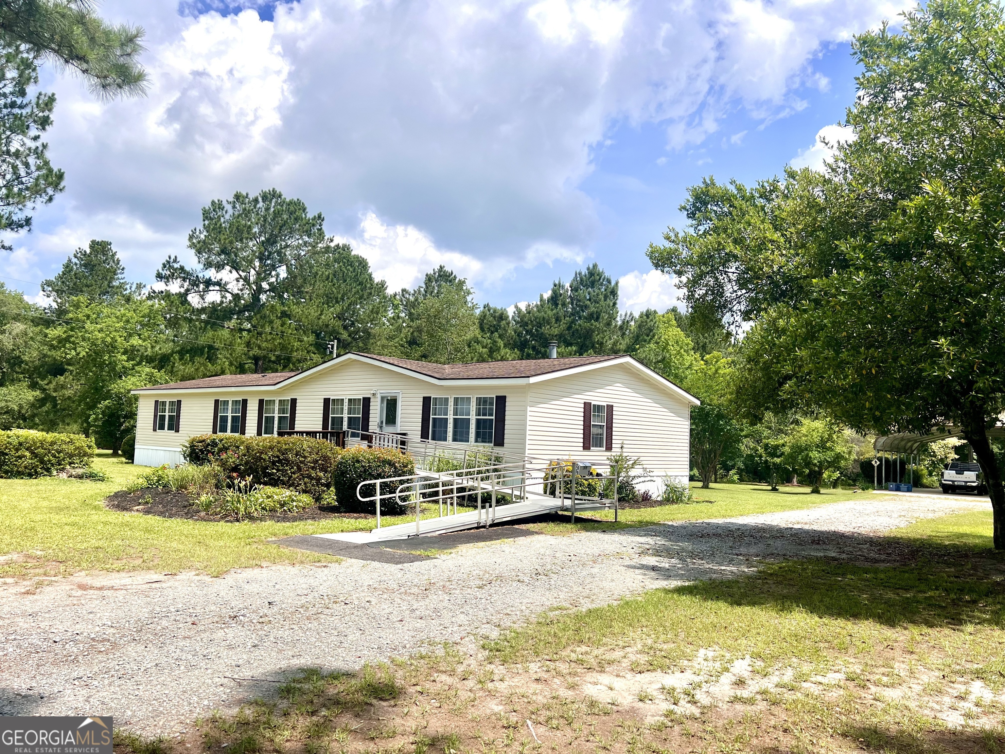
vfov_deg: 53.1
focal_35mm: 26
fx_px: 755
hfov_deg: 67.3
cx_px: 502
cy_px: 377
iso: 50
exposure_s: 1/5882
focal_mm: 5.7
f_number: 1.5
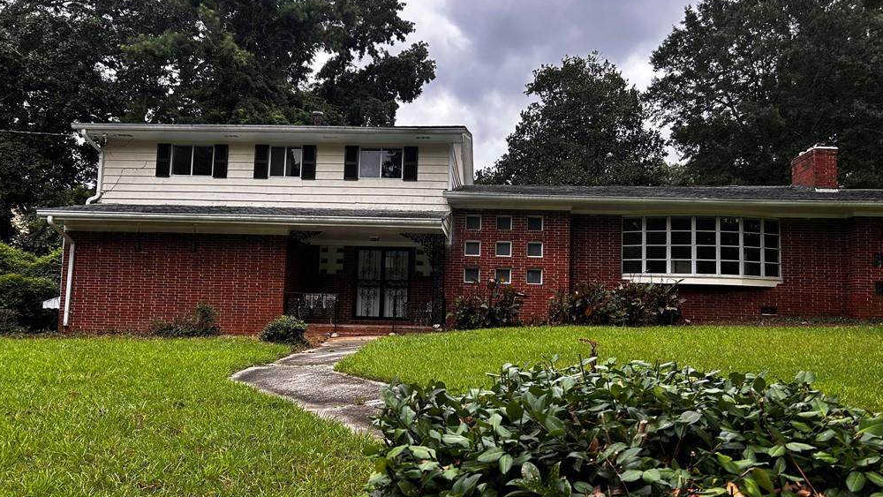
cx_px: 432
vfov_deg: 40.2
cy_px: 260
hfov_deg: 66.0
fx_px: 679
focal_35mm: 29
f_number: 1.5
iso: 50
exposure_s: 1/621
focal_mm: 5.7
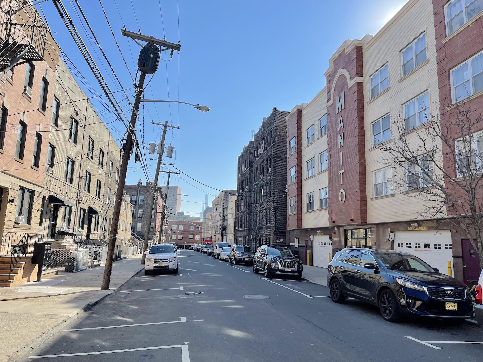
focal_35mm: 26
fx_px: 363
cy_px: 181
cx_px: 242
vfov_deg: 53.1
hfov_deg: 67.3
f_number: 1.6
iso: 32
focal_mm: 5.1
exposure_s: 1/4348
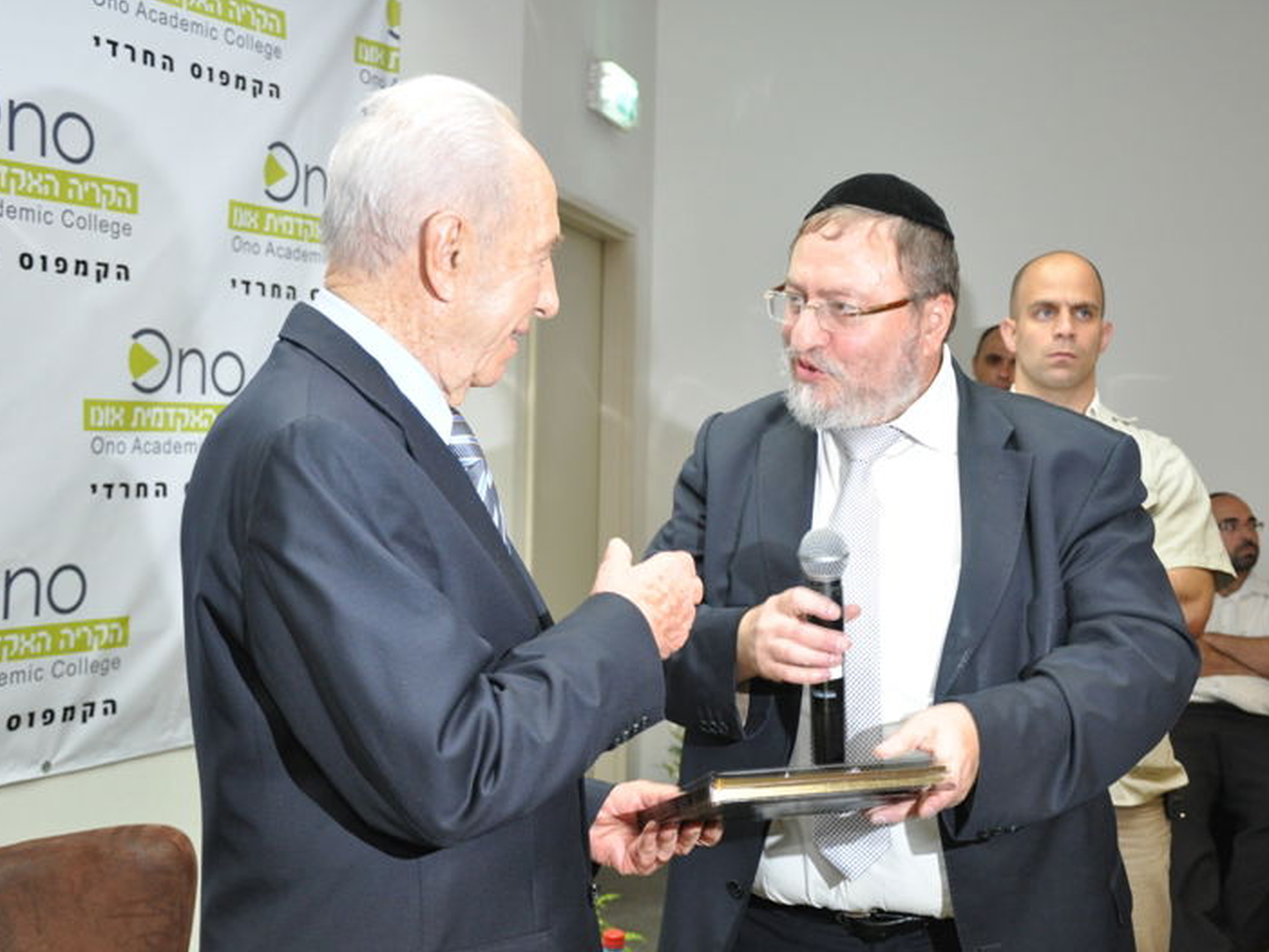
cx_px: 610
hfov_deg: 41.2
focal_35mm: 46
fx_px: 1687
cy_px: 477
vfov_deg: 31.5
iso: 800
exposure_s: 1/60
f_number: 4
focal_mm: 28
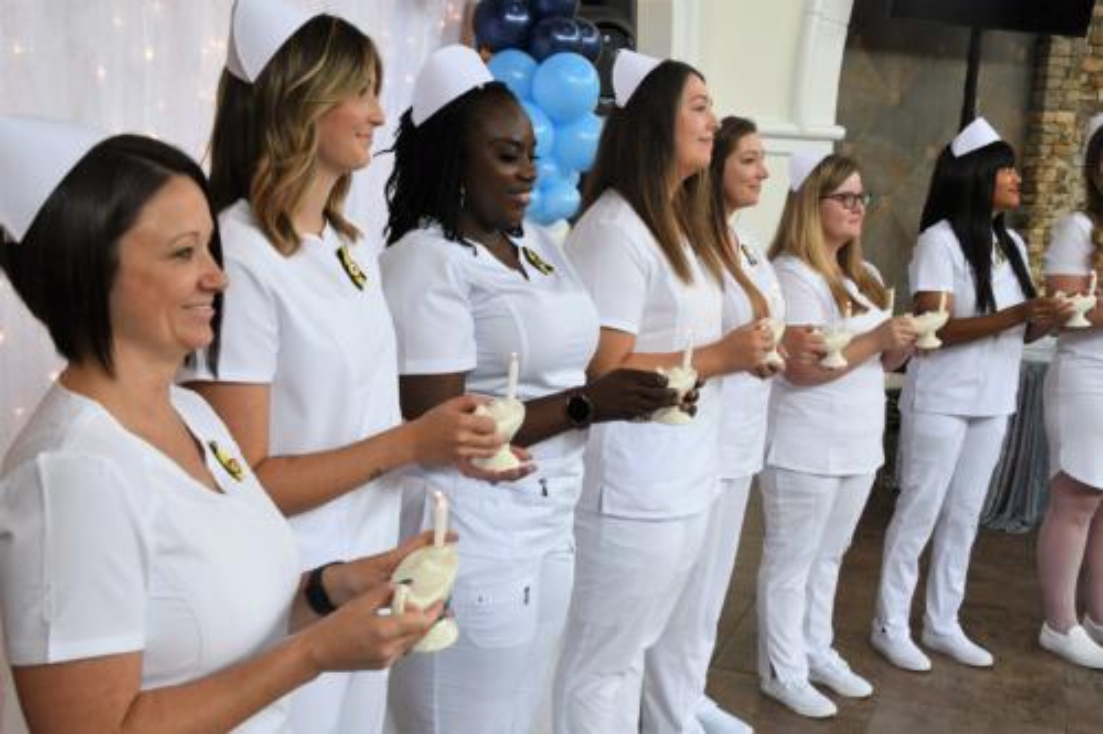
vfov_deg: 34.2
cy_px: 367
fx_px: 1194
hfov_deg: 49.6
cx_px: 552
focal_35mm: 39
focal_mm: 26
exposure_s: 1/60
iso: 1000
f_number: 8
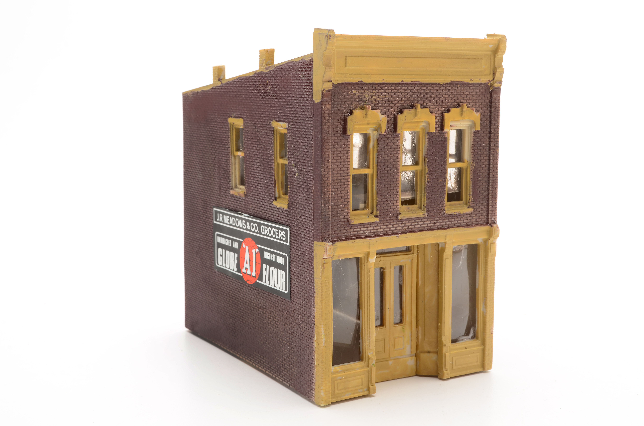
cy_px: 213
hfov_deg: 37.9
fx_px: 937
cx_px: 322
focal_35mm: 52
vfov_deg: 25.6
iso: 100
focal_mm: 35
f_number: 18
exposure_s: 1/160
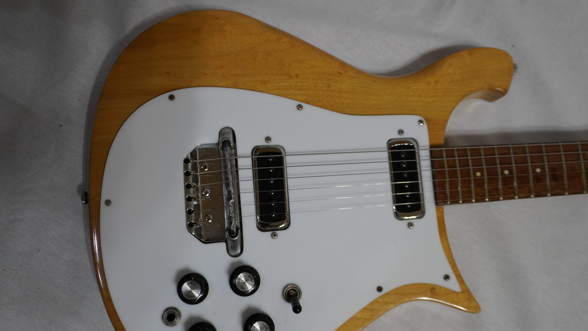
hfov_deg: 61.0
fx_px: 499
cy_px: 197
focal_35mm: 32
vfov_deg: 36.6
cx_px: 298
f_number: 4
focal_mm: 20
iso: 1600
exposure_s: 1/160
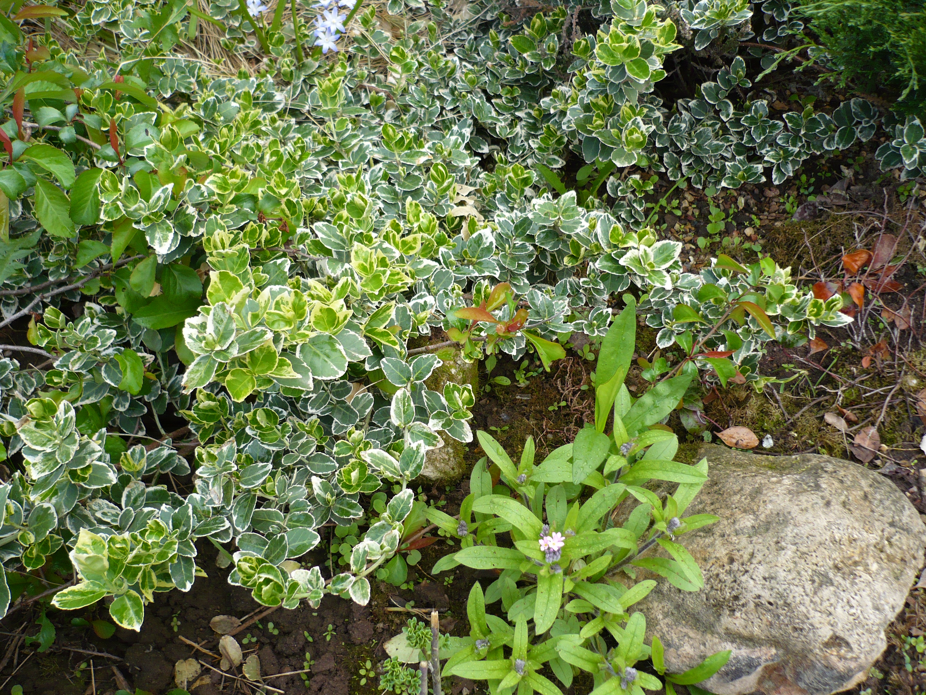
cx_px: 463
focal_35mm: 35
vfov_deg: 40.7
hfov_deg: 52.6
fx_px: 936
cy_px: 348
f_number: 2.8
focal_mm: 5.8
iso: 100
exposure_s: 1/160
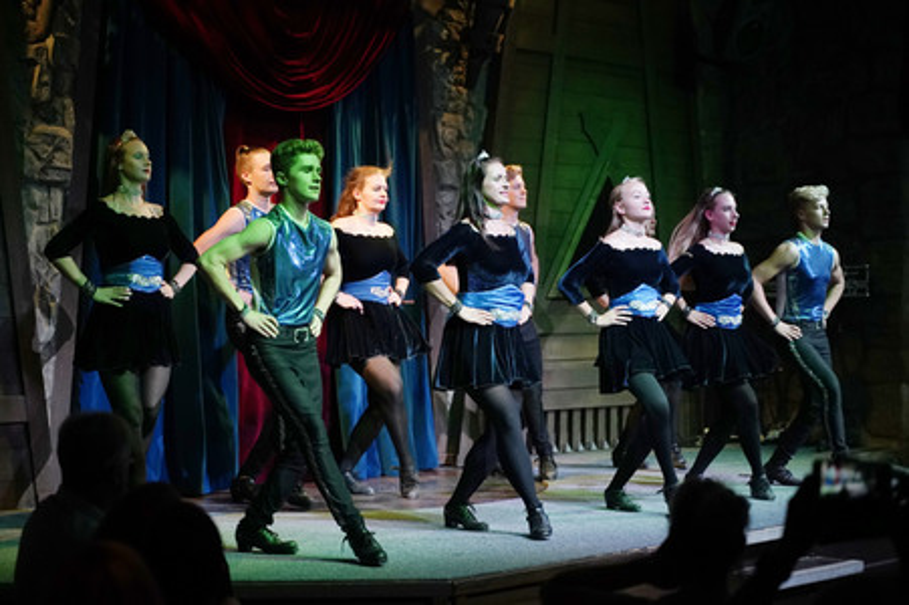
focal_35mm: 75
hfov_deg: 27.0
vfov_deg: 18.2
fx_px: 1892
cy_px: 302
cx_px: 454
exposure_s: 1/1250
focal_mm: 75
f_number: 2.8
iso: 4000
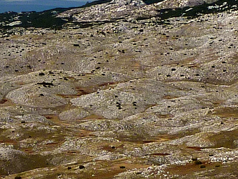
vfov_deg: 10.7
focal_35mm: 138
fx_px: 949
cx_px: 16
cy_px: 127
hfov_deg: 14.1
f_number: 5.6
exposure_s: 1/1000
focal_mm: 4.4
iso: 80
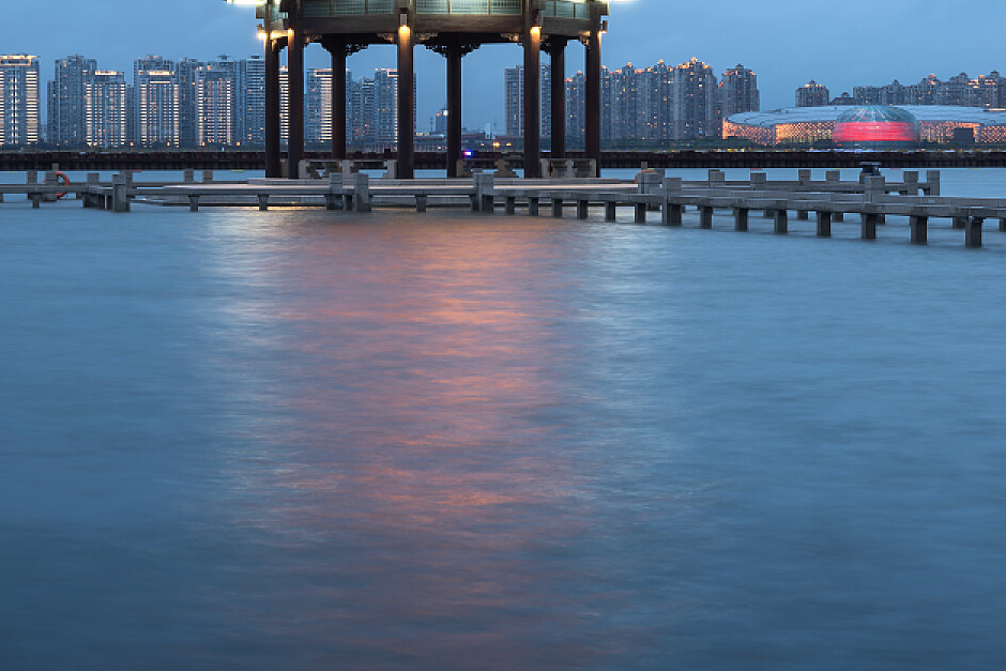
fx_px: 2739
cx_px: 410
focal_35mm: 98
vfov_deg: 14.0
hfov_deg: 20.8
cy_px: 272
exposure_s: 2.5
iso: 50
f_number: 11
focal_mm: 48
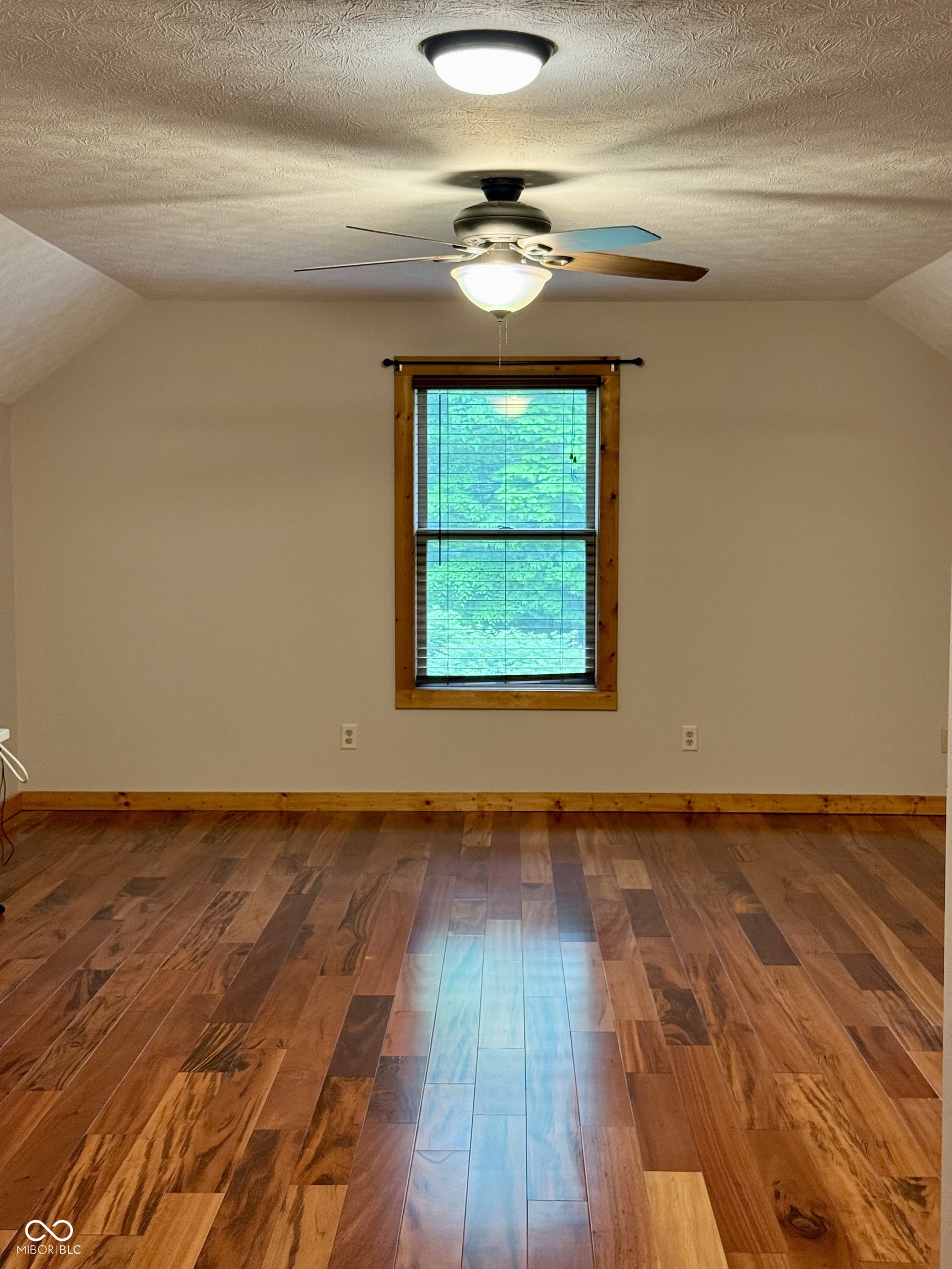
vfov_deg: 39.7
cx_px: 476
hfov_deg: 30.3
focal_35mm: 48
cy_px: 634
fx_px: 1760
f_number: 1.78
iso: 200
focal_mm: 6.76
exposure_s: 1/60
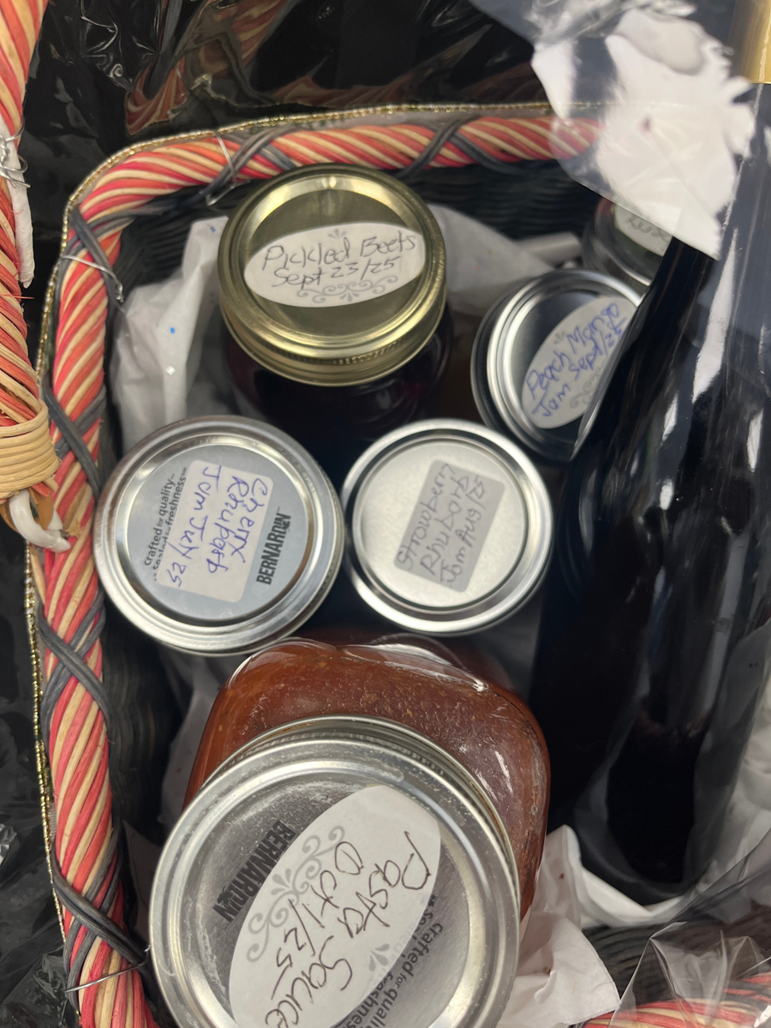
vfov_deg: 67.3
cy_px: 514
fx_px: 772
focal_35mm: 26
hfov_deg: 53.1
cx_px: 386
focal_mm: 5.1
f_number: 1.6
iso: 125
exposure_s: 1/120
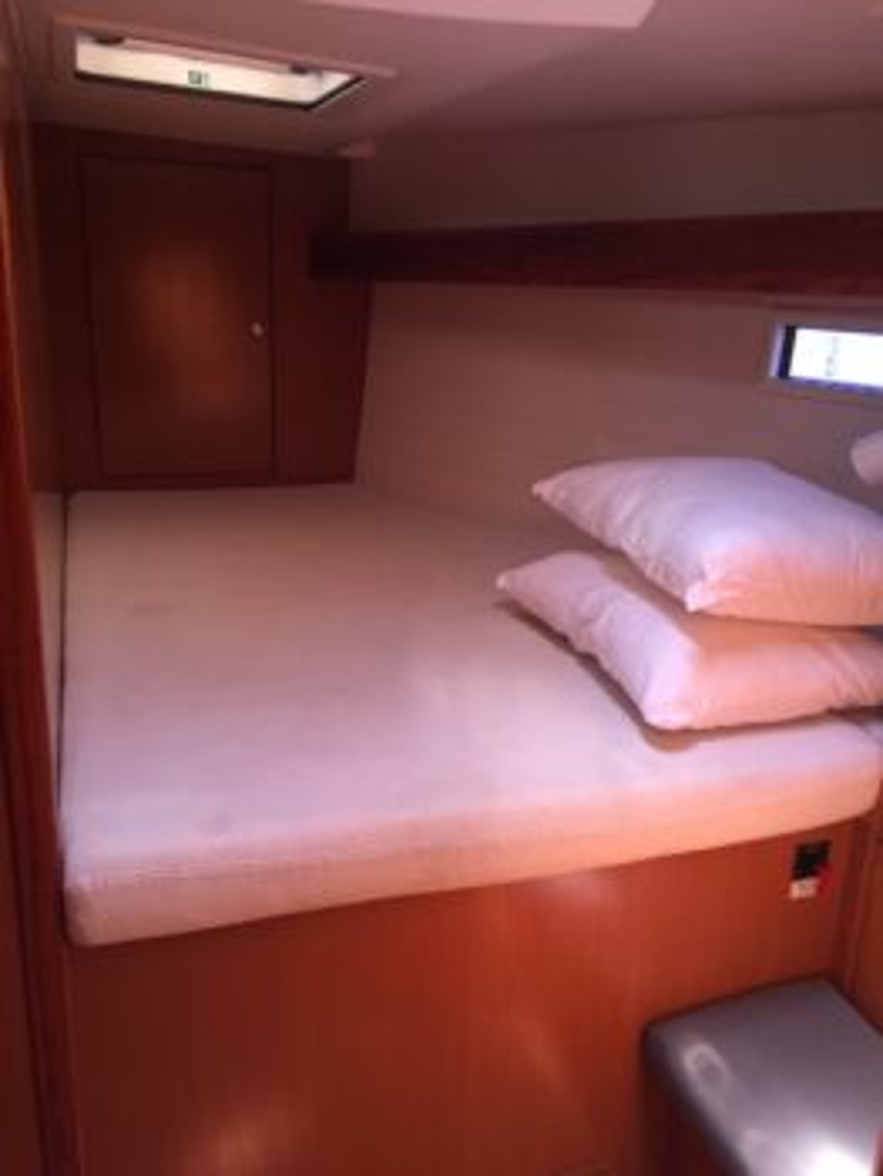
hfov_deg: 48.3
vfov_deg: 61.6
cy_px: 588
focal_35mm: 29
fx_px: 985
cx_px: 442
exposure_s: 1/33
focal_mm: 4.15
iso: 125
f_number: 2.2
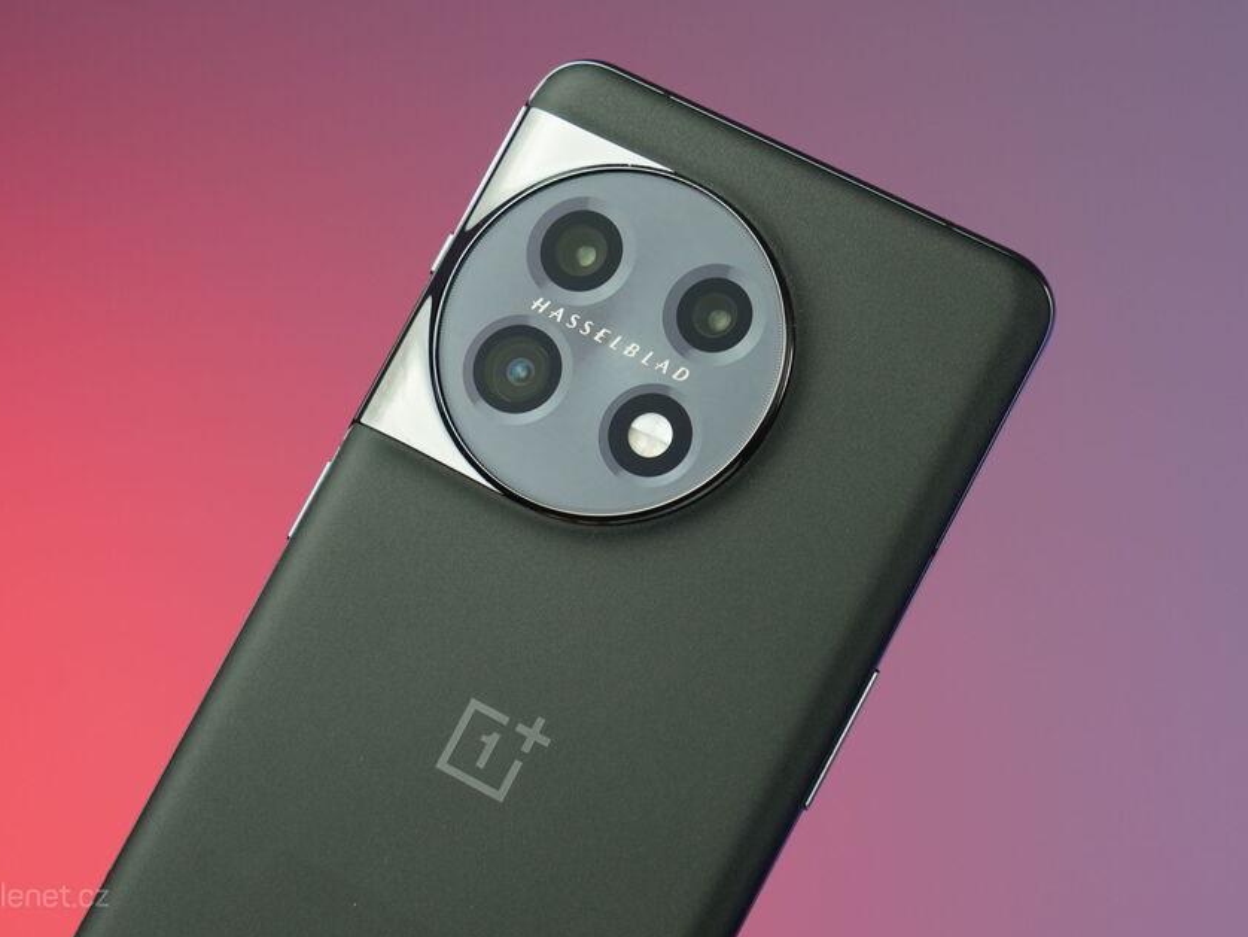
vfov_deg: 22.6
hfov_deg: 29.8
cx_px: 559
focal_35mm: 65
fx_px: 2344
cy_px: 465
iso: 640
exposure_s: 1/125
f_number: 6.3
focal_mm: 59
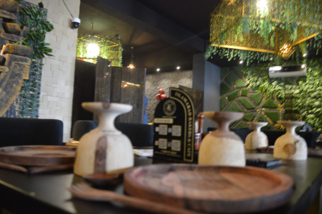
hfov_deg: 62.0
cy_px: 107
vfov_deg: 43.5
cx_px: 161
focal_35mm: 30
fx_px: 268
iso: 800
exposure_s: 1/10
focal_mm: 20
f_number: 3.5
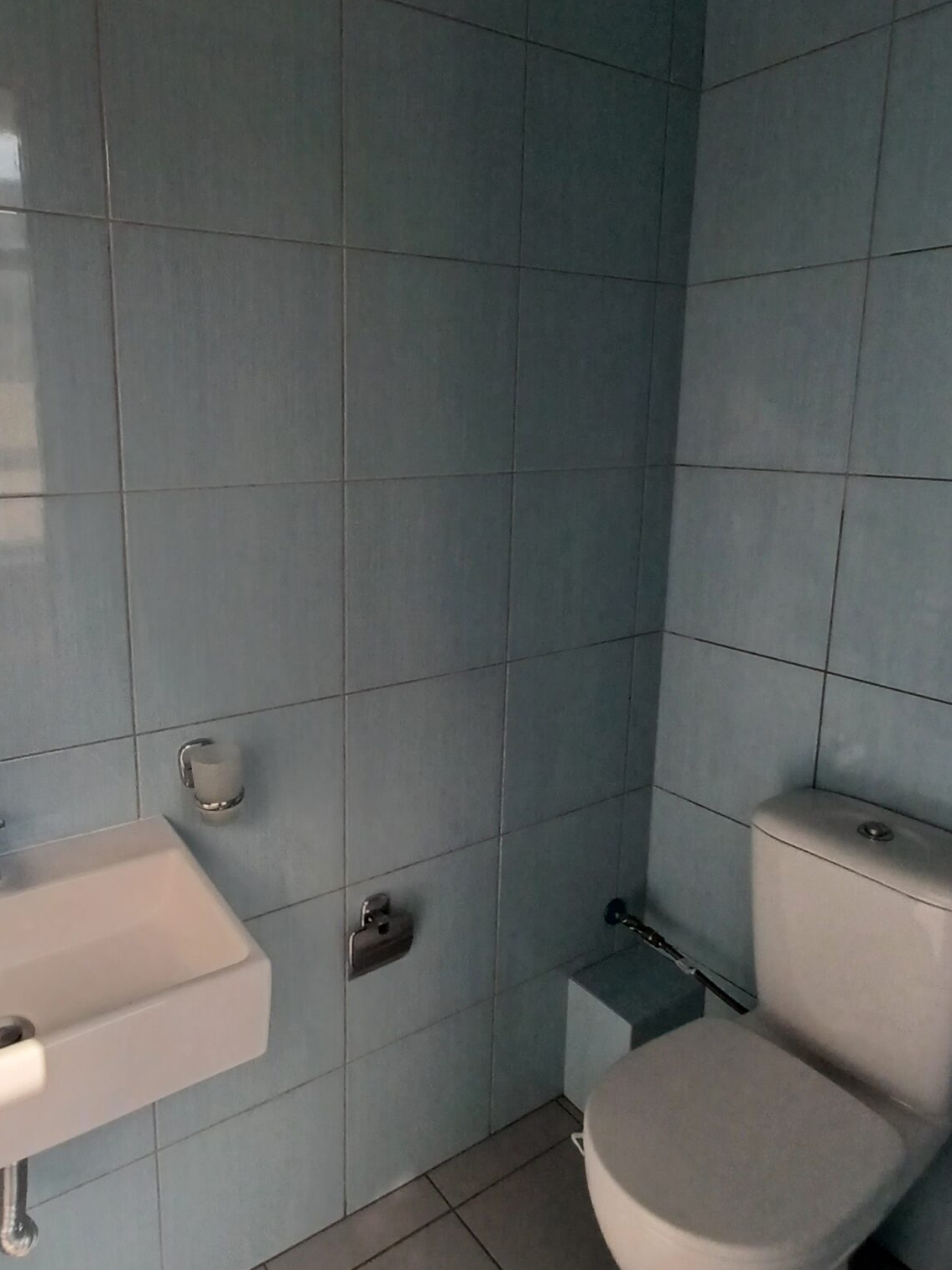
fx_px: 807
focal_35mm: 22
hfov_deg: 60.3
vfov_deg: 76.2
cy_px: 582
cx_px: 360
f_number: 2.2
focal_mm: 1.42
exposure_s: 1/100
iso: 100
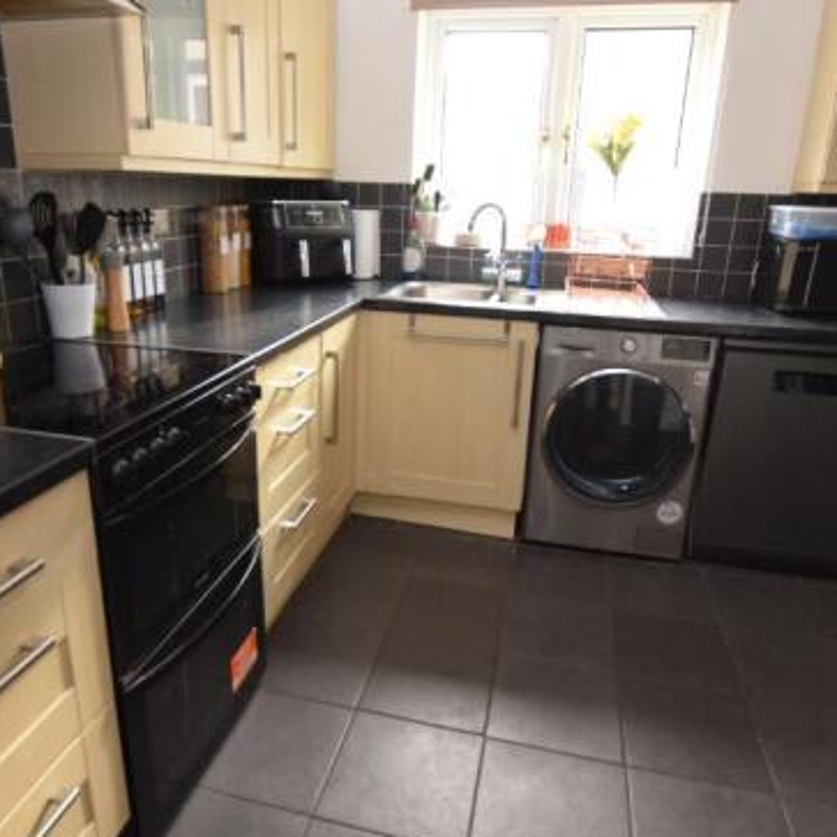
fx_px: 629
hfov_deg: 67.1
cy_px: 393
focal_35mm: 23
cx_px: 377
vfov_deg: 67.2
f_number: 4
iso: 1100
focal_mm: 10
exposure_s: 1/60
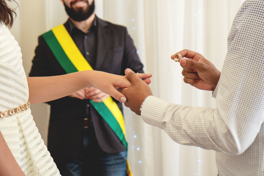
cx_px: 132
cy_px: 88
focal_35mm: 83
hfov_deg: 24.5
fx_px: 609
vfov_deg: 16.5
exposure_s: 1/125
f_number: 4
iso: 500
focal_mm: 55
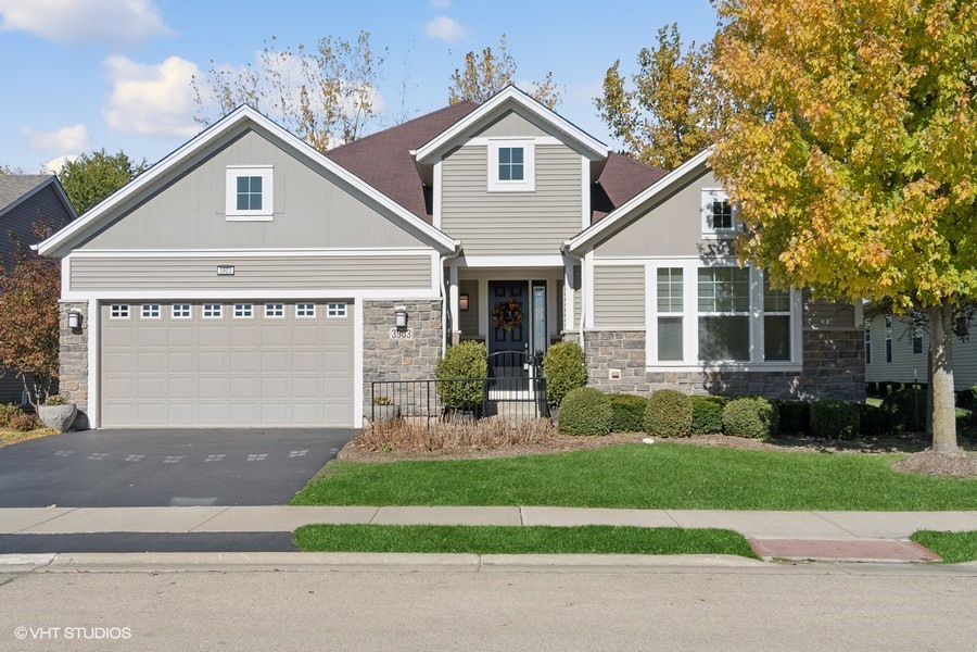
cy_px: 326
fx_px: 896
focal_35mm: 33
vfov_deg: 40.0
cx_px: 488
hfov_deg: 57.2
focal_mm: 22
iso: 250
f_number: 8
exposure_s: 1/500
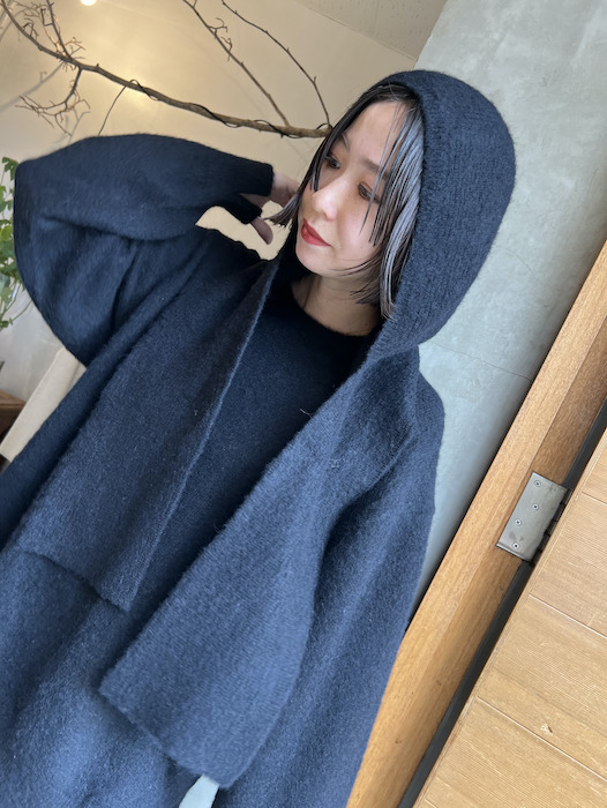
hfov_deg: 53.1
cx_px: 304
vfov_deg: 67.3
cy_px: 404
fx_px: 607
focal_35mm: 26
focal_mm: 5.7
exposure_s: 1/120
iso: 100
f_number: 1.5
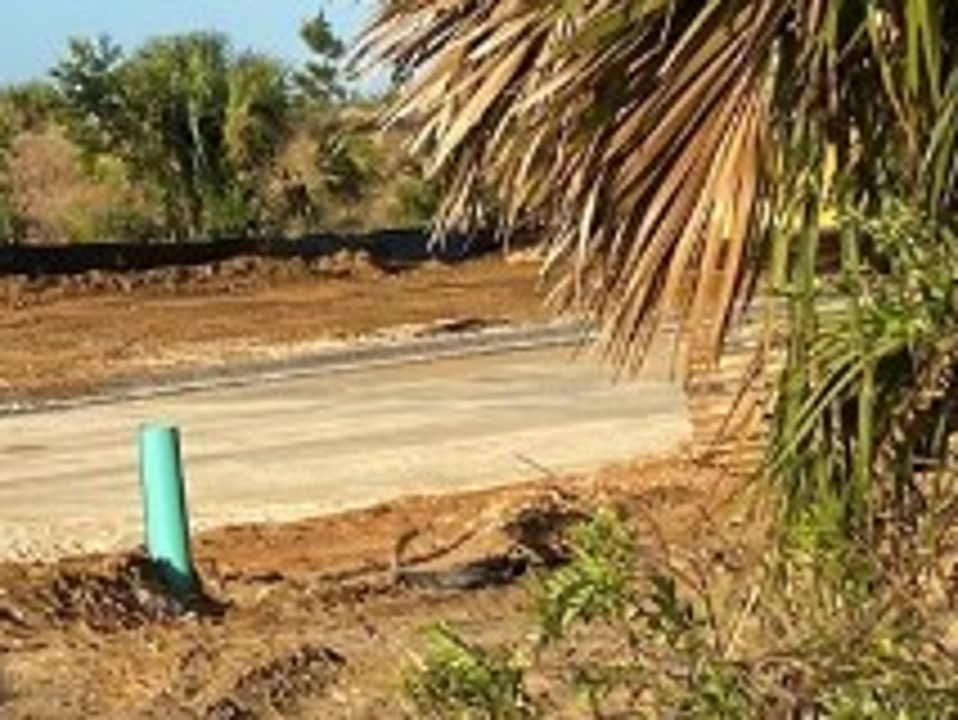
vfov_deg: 11.4
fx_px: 3461
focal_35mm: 125
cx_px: -864
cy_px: -360
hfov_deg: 13.7
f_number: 1.8
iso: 32
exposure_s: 1/2066
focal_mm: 4.25
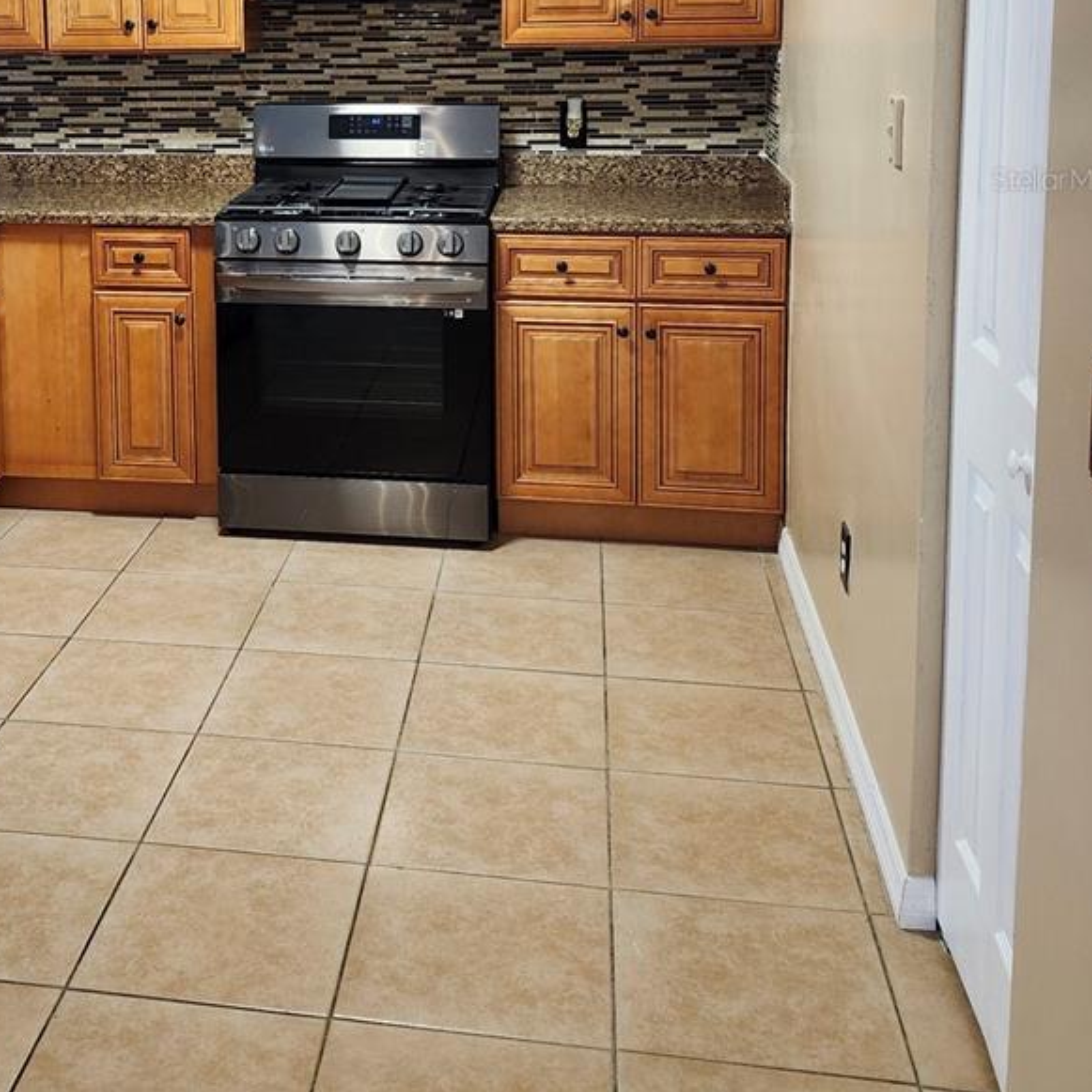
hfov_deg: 39.0
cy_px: 179
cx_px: 280
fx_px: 1499
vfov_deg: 38.1
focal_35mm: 42
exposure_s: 1/120
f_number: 1.8
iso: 640
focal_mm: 5.54
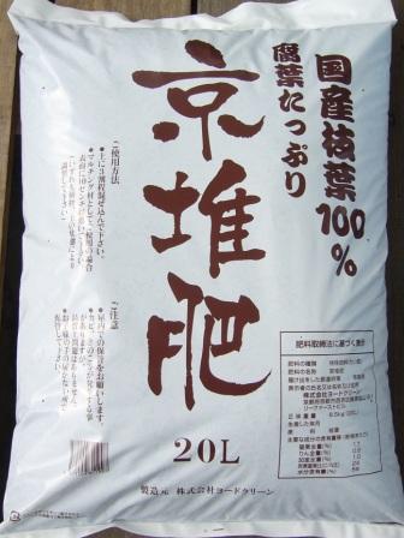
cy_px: 269
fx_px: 545
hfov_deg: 40.7
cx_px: 202
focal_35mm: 35
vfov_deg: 52.6
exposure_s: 1/200
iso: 64
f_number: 2.8
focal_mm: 5.8
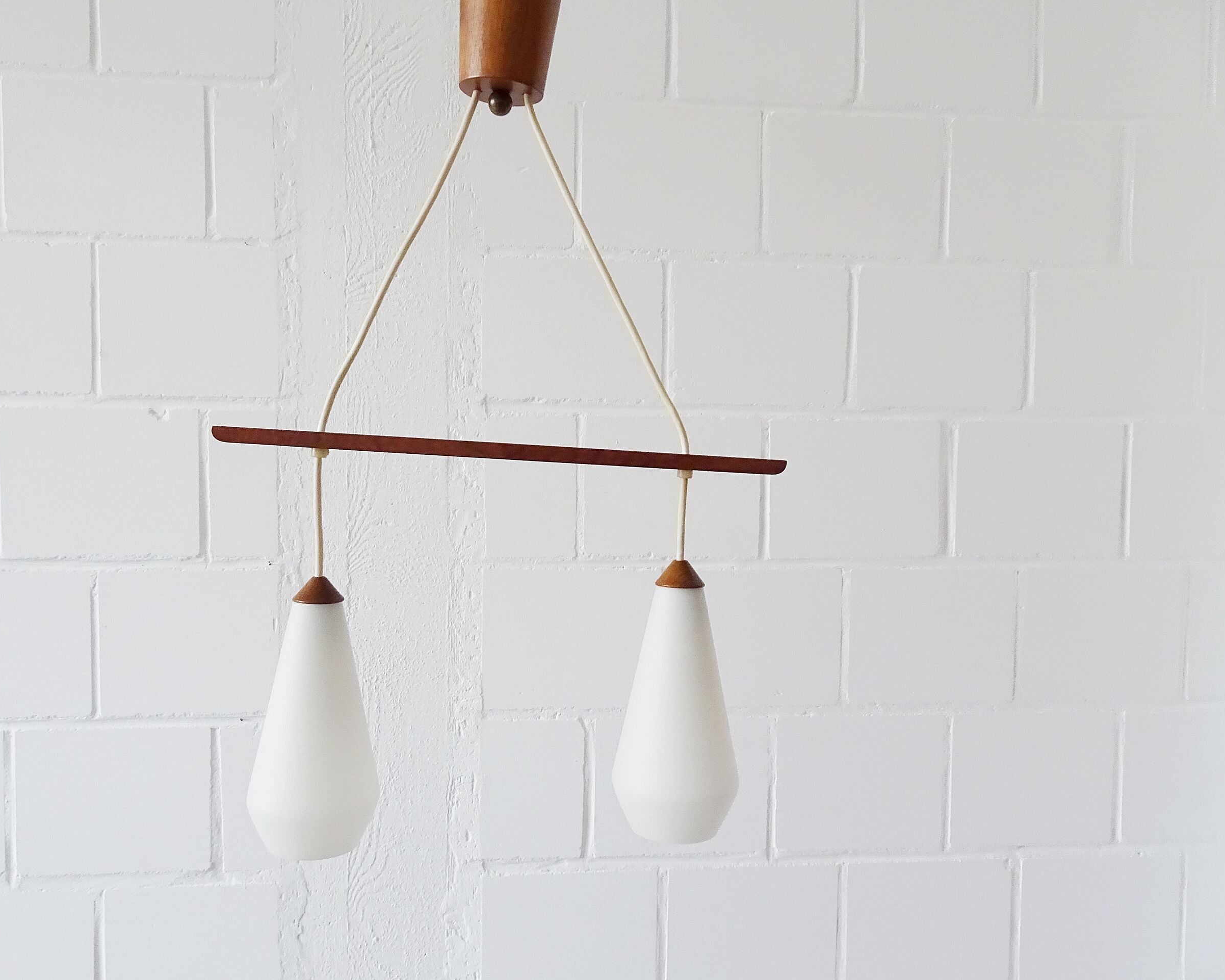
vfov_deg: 54.9
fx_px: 943
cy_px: 500
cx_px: 582
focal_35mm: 26
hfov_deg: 66.0
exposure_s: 1/30
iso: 400
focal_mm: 4.1
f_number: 3.5
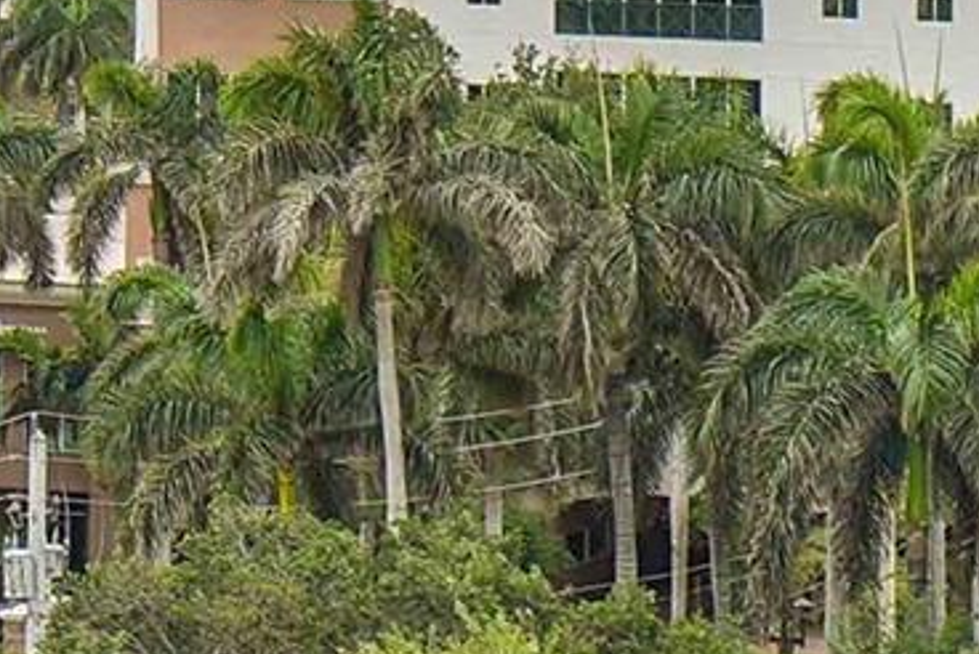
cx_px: 527
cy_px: -836
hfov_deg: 7.1
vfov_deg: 4.7
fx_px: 7865
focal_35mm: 289
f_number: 8
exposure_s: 1/200
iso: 100
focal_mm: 35
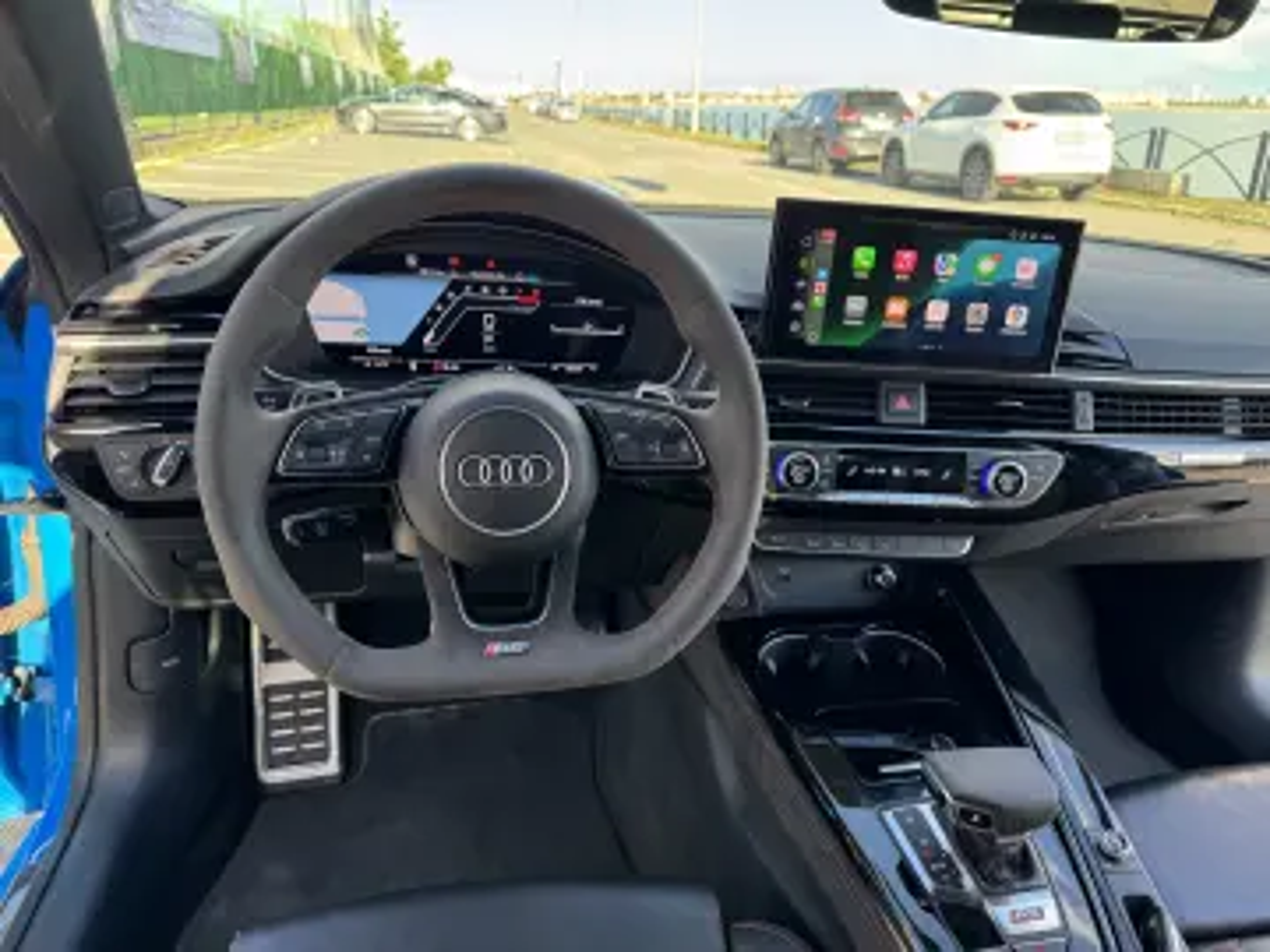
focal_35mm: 24
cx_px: 635
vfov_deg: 56.8
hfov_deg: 71.6
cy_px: 476
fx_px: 881
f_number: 1.78
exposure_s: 1/121
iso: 64
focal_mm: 6.76
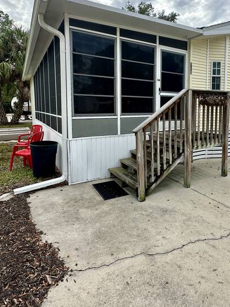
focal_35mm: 23
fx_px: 204
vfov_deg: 73.3
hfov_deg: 57.8
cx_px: 150
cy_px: 127
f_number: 2.2
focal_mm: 2.22
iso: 40
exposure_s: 1/640
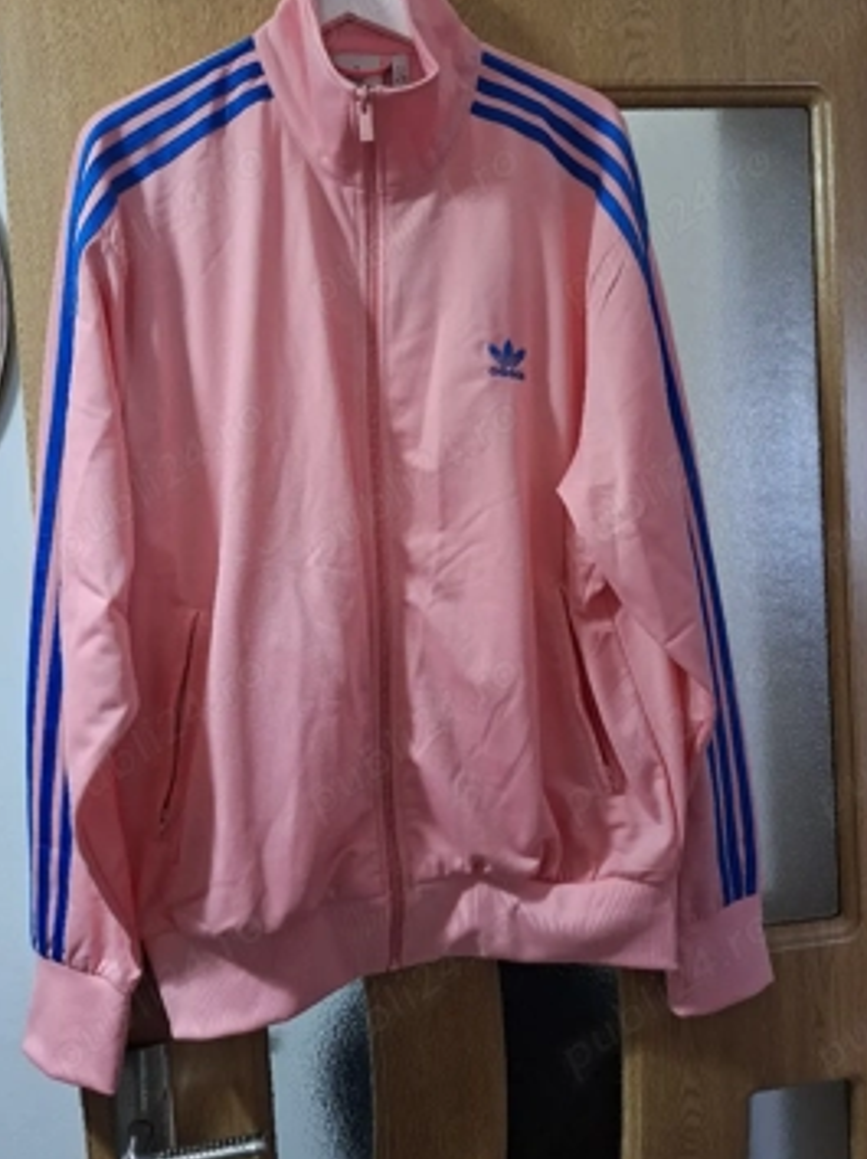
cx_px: 478
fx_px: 869
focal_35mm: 26
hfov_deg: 52.9
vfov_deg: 67.2
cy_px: 521
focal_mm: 5.54
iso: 320
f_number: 1.8
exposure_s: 1/25
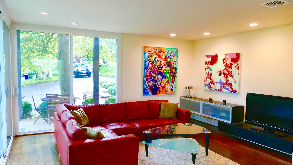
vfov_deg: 42.9
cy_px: 88
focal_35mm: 27
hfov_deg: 69.9
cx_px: 144
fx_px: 210
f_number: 2.8
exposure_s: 1/60
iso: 250
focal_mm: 9.12
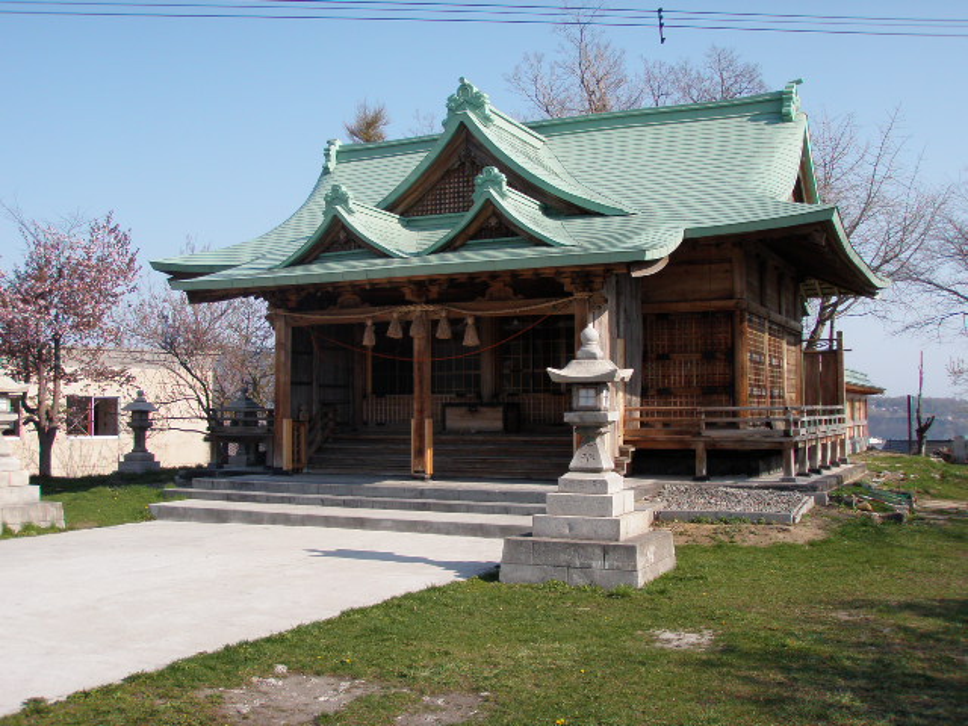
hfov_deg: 49.0
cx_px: 484
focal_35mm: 38
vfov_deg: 37.7
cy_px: 363
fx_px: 1063
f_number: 3.5
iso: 80
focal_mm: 6.7
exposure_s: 1/640
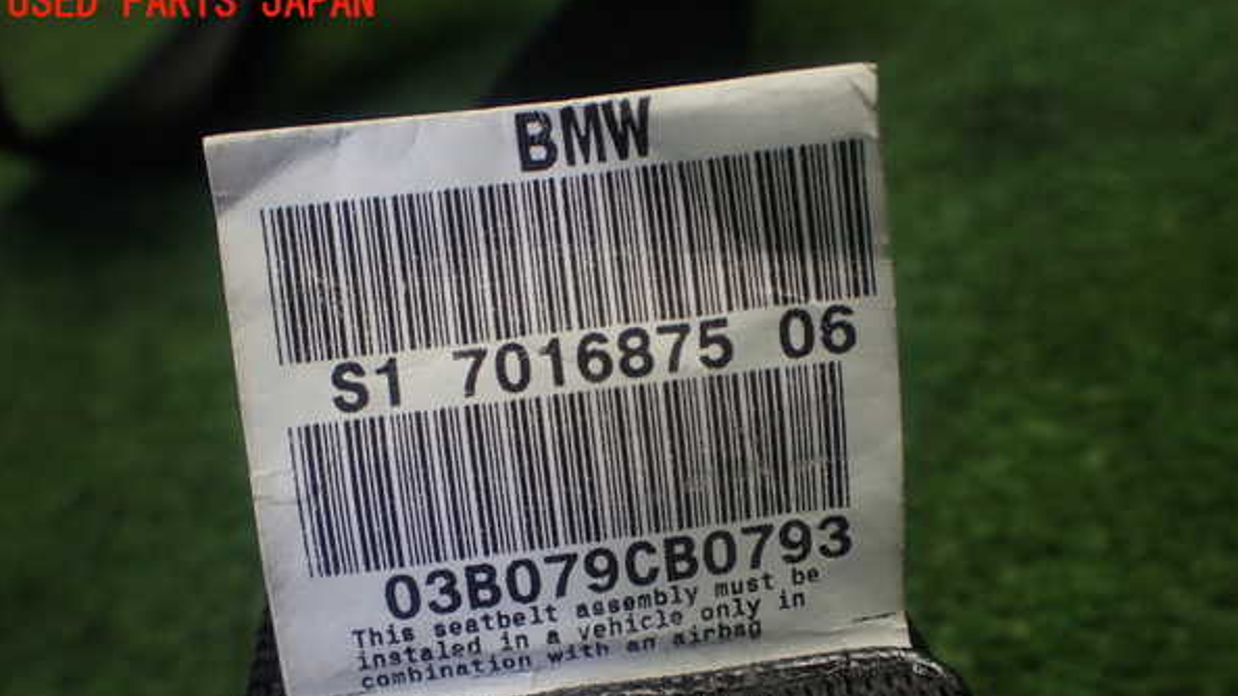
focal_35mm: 33
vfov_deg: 35.4
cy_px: 446
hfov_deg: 59.5
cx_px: 621
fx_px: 1083
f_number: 2.3
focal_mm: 5.4
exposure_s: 1/125
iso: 200
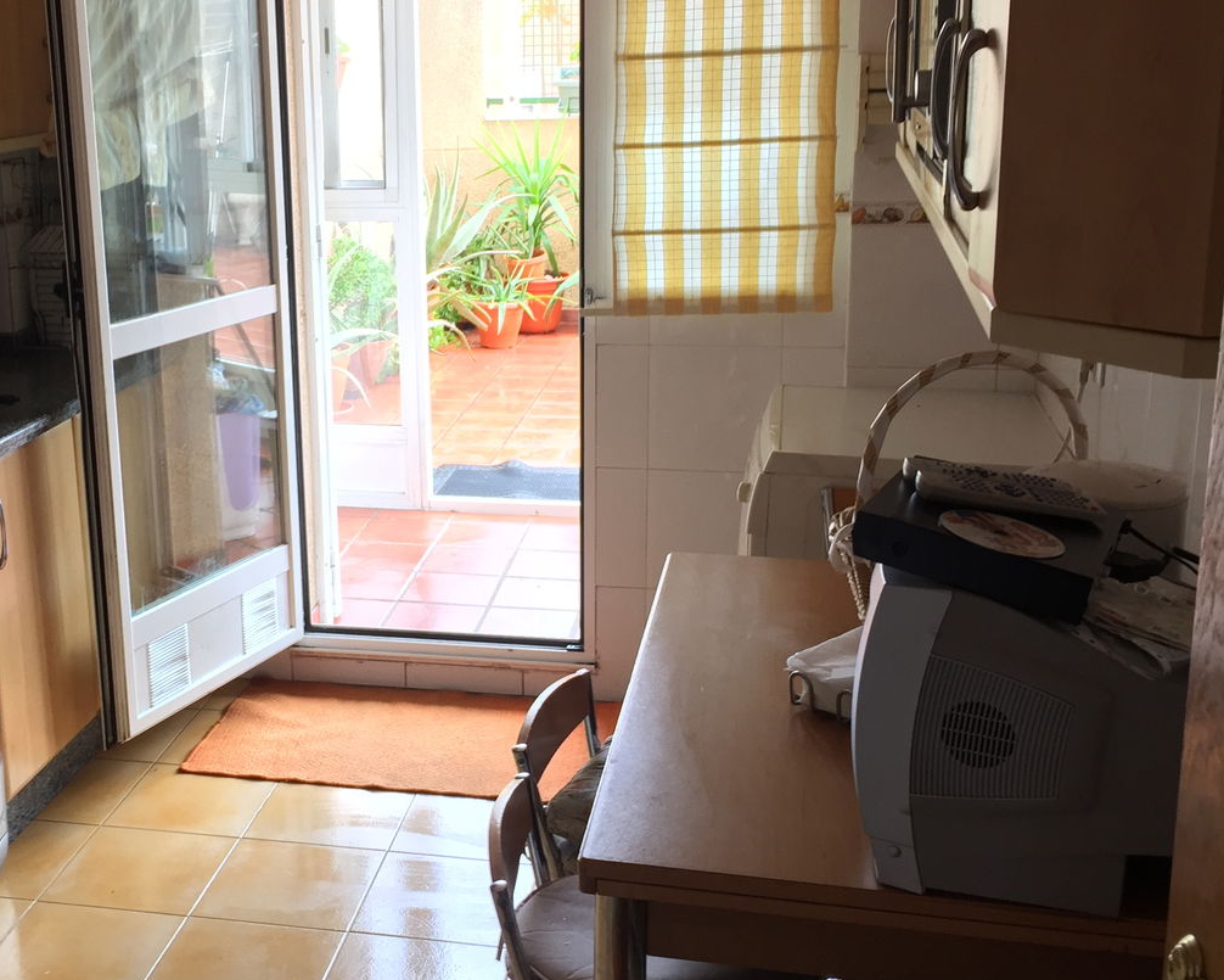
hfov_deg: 40.5
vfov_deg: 33.4
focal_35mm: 45
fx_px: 1630
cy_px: 448
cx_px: 378
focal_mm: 4.15
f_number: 2.2
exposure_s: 1/33
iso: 50
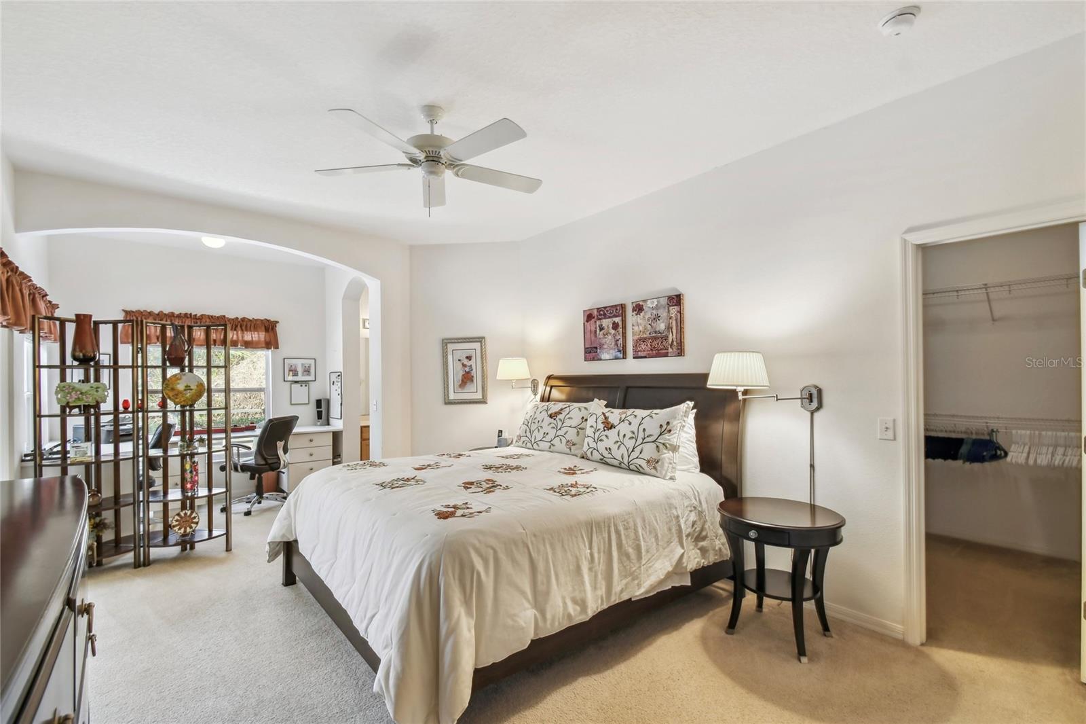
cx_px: 543
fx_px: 452
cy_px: 362
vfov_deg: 77.3
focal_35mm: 15
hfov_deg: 100.4
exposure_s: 1/13
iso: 100
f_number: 7.1
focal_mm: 10
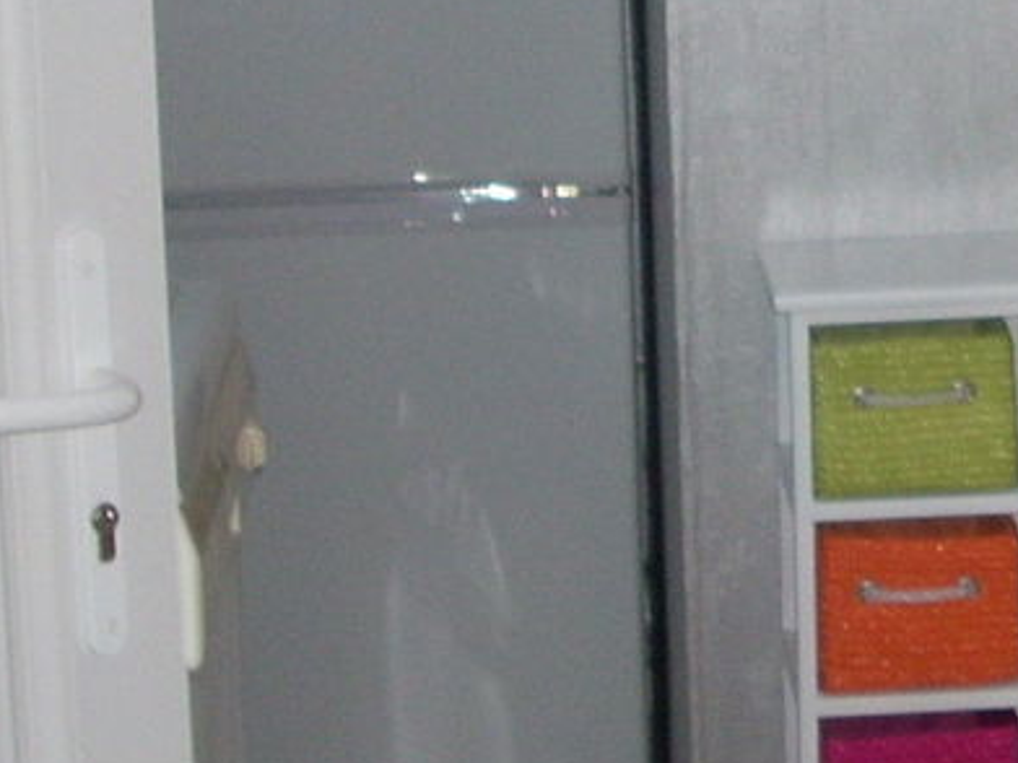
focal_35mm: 151
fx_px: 4441
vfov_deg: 9.8
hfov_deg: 12.7
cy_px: 31
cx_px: 1260
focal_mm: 6.2
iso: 100
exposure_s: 1/60
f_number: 2.8
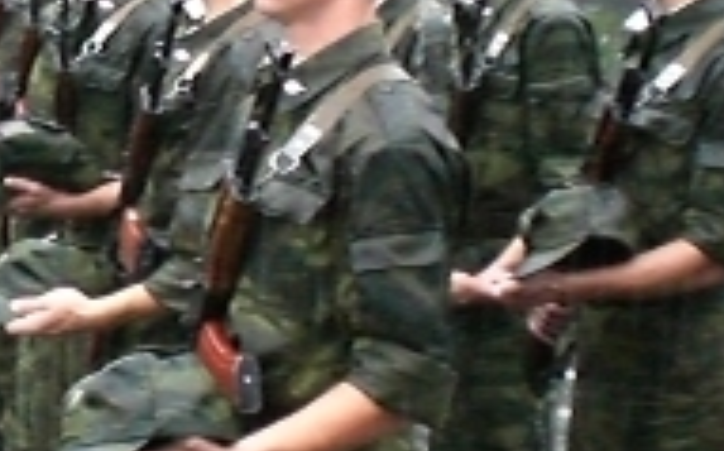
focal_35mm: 108
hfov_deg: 18.3
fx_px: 2129
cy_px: 87
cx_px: -140
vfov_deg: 12.0
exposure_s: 1/125
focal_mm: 6.3
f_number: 3.1
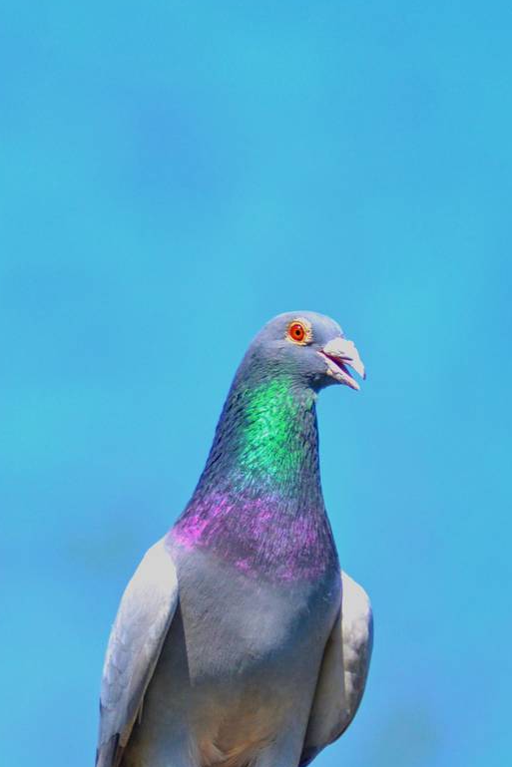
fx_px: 33262
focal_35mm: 1560
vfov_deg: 1.3
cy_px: 421
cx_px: 138
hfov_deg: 0.9
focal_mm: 500
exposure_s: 1/800
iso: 400
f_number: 6.3
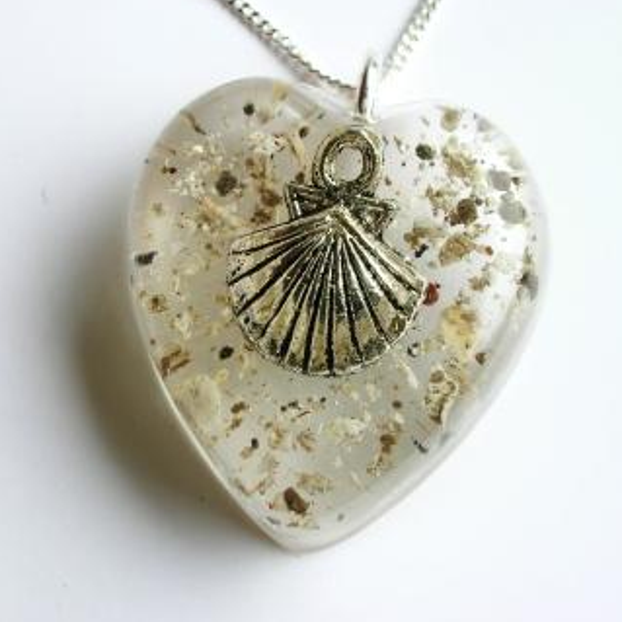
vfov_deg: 30.0
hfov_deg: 30.0
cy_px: 305
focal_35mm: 57
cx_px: 304
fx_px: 1159
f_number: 5.4
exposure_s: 1/33.2
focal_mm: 7.7
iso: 50
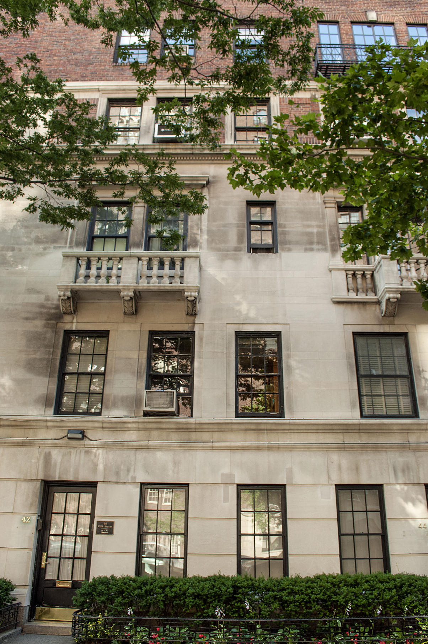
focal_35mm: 27
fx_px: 483
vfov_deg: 67.4
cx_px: 214
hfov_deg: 47.8
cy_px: 322
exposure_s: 1/40
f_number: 10
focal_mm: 18
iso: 160
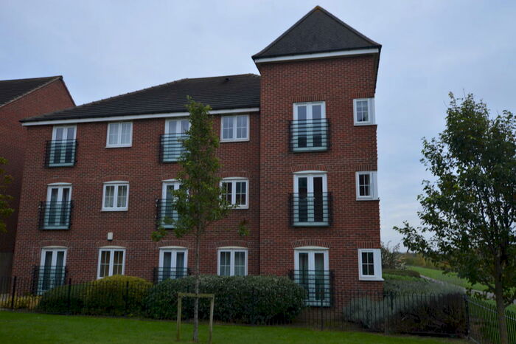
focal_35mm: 30
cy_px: 172
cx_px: 258
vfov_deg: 43.6
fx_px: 430
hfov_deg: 62.0
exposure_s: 1/125
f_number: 5.6
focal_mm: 20
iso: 100
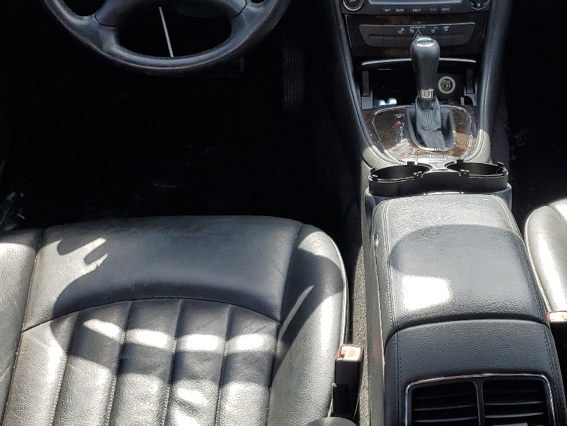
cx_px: 436
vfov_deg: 28.5
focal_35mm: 51
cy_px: 188
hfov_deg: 36.5
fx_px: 835
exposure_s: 1/588
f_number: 1.5
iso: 50
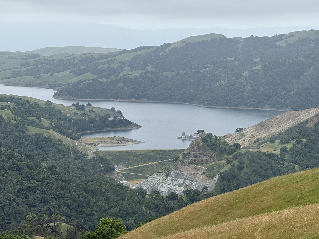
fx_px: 1106
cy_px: 120
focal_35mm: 120
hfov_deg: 16.4
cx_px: 160
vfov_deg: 12.3
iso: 64
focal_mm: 15.66
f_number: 2.8
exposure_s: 1/990
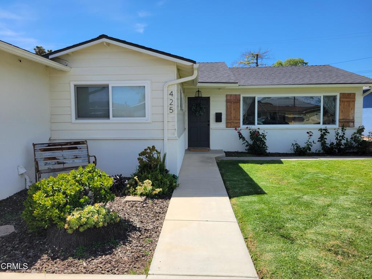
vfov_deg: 53.1
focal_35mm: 26
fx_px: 279
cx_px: 186
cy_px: 140
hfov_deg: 67.3
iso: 40
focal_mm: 5.4
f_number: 1.8
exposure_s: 1/2060
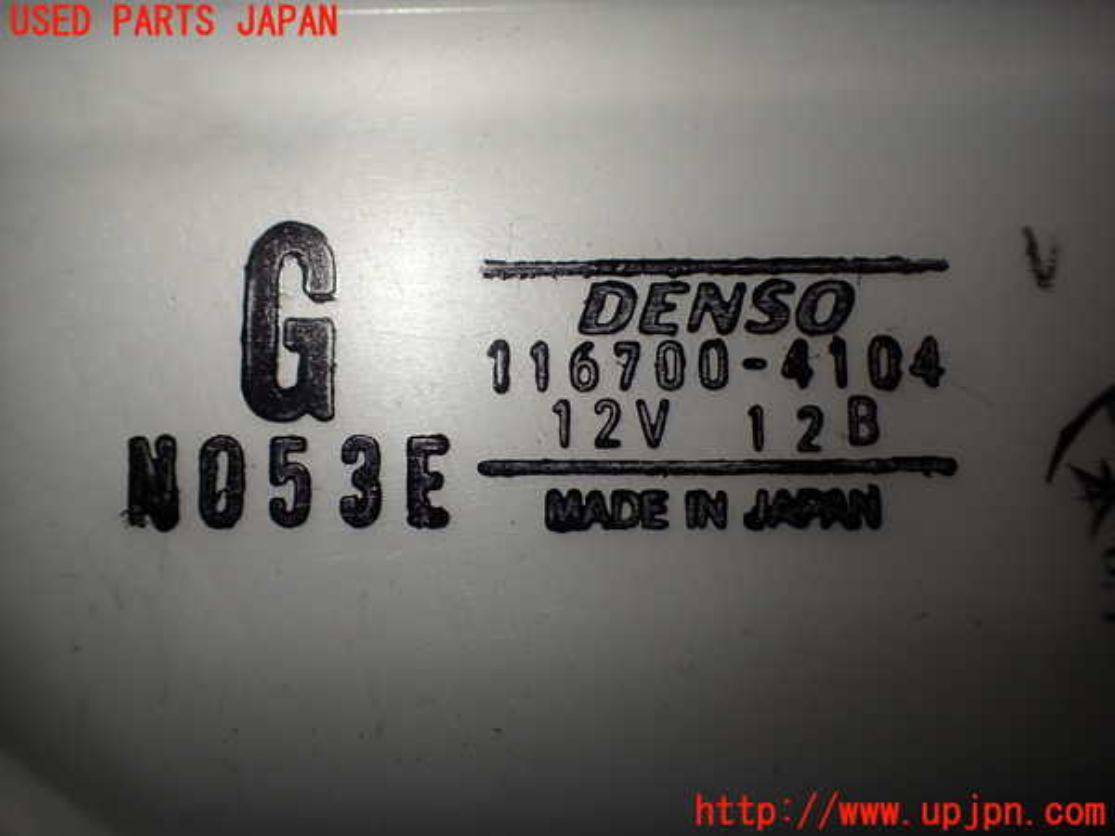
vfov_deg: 46.8
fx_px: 966
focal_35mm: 30
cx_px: 558
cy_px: 418
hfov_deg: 60.0
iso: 100
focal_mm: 5.4
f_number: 2.3
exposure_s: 1/200
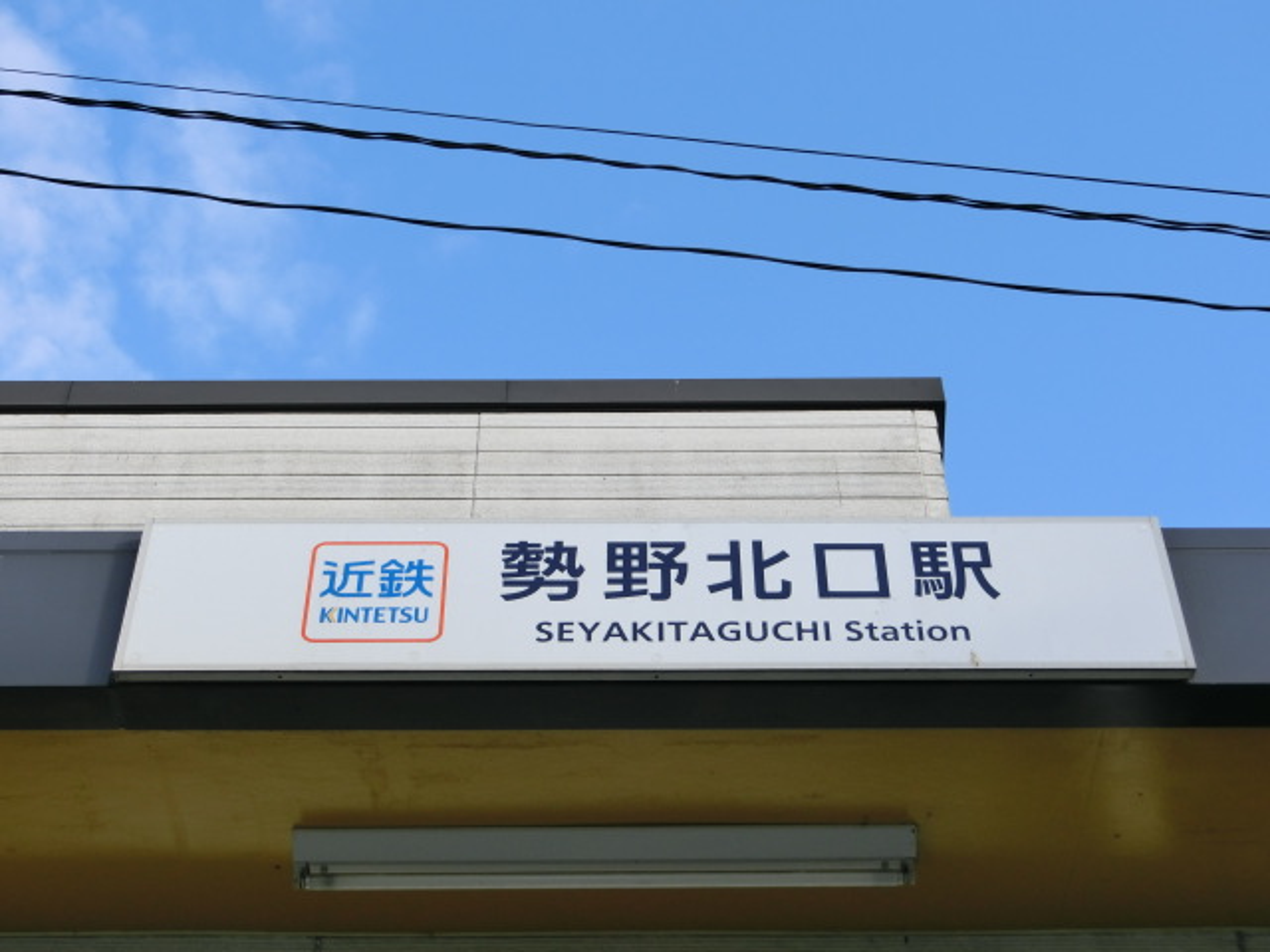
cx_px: 635
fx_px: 2201
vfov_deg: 24.4
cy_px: 476
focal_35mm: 60
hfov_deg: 32.2
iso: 80
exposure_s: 1/250
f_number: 5
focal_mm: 10.7
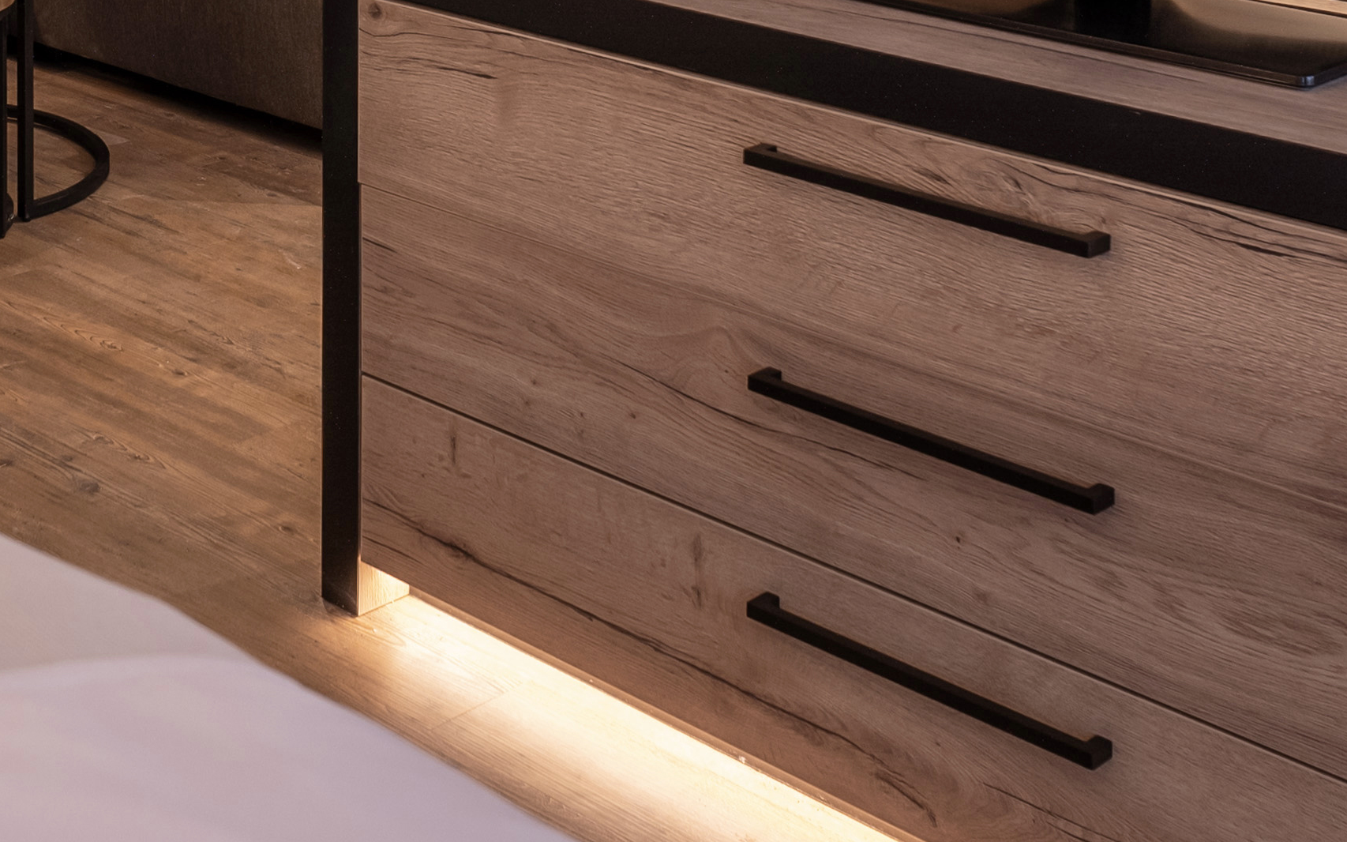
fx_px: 2313
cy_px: -471
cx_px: 138
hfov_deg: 31.0
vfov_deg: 18.1
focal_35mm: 63
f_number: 3.8
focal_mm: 18
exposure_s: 1/2
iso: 100
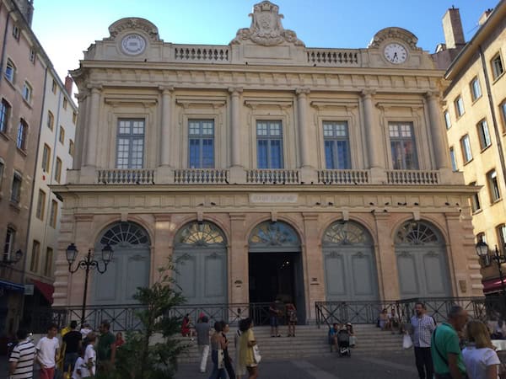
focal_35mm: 31
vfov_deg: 45.4
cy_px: 190
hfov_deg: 58.4
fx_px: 453
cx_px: 253
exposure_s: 1/479
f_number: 2.4
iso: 25
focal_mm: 3.3
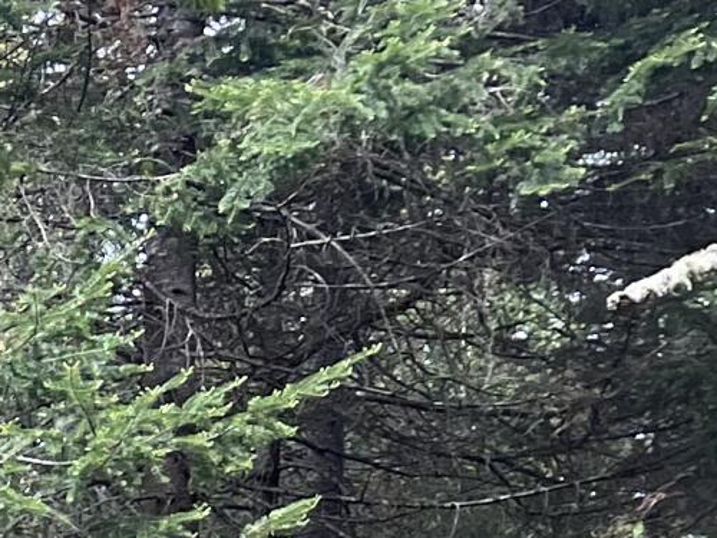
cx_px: -1051
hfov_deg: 10.7
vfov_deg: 8.4
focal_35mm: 156
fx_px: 3231
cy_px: 1476
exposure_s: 1/244
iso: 40
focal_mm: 5.7
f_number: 1.5
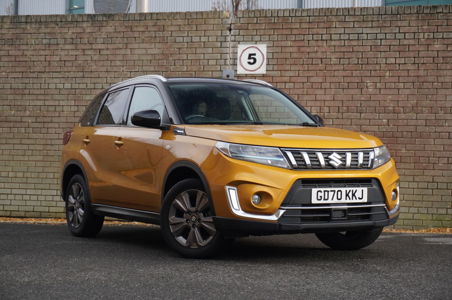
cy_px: 150
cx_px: 226
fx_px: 903
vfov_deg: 18.9
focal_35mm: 72
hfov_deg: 28.1
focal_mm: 48
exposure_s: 1/160
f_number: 5.6
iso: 200
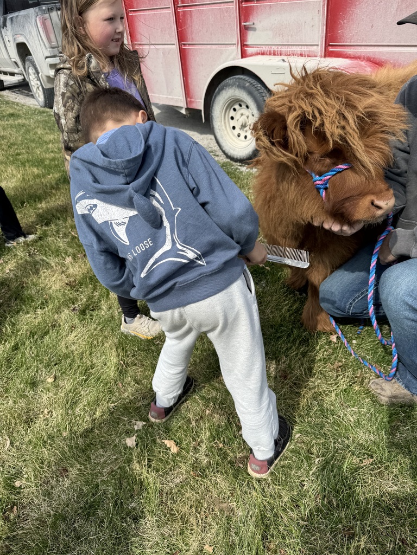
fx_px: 385
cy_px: 278
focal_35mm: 24
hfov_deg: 56.8
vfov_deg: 71.6
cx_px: 208
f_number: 1.78
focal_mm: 6.76
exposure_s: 1/2959
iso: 80
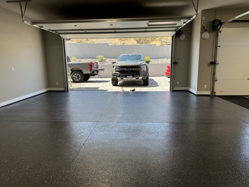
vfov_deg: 56.8
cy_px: 94
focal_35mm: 24
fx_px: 173
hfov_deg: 71.6
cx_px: 124
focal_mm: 6.86
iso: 80
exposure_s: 1/654
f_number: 1.78
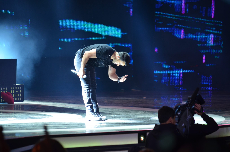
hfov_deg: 8.6
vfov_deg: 5.7
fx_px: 1530
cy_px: 76
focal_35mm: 240
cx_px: 115
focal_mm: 160
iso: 800
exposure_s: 1/125
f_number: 5.3
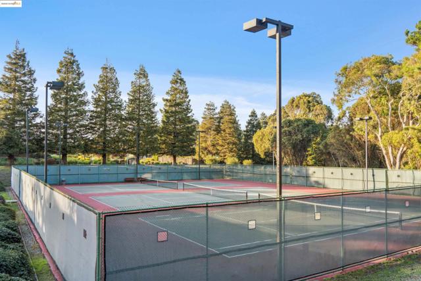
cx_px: 210
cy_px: 140
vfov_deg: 46.4
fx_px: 327
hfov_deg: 65.5
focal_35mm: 28
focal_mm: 28
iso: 250
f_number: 7.1
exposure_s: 1/250
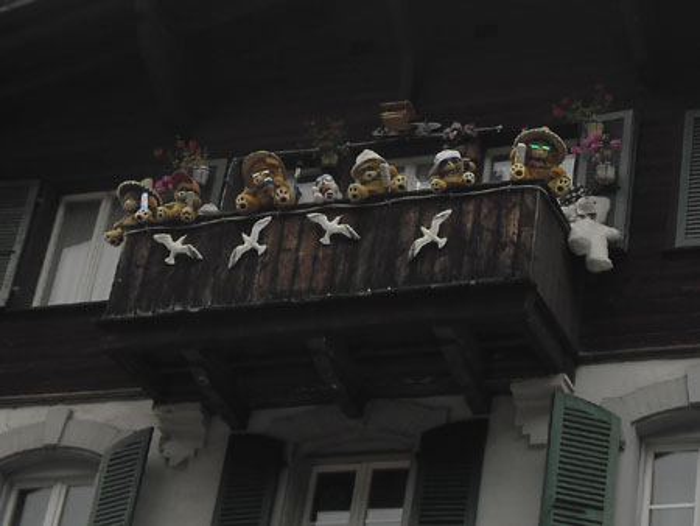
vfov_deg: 23.3
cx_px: 350
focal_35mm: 63
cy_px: 263
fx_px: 1275
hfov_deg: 30.7
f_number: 5.7
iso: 80
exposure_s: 1/133
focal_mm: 11.2
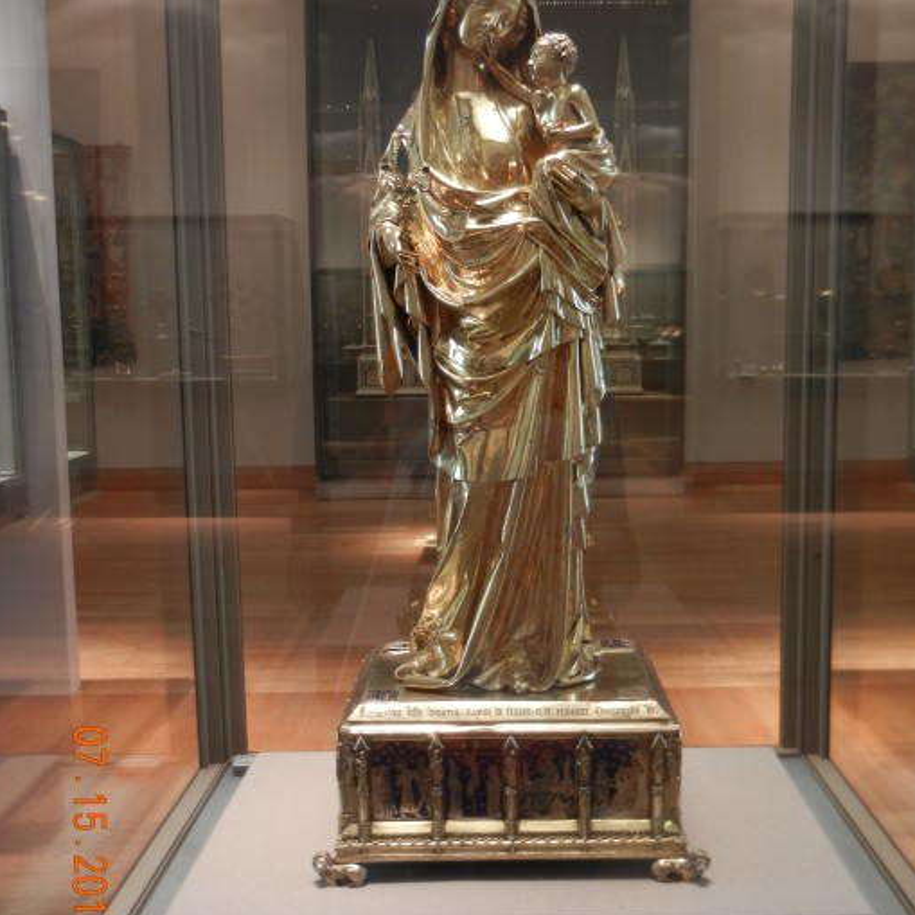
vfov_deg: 41.9
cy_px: 460
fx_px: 1196
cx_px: 500
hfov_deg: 41.8
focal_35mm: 40
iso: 200
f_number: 3.5
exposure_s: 1/5.3
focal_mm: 5.4
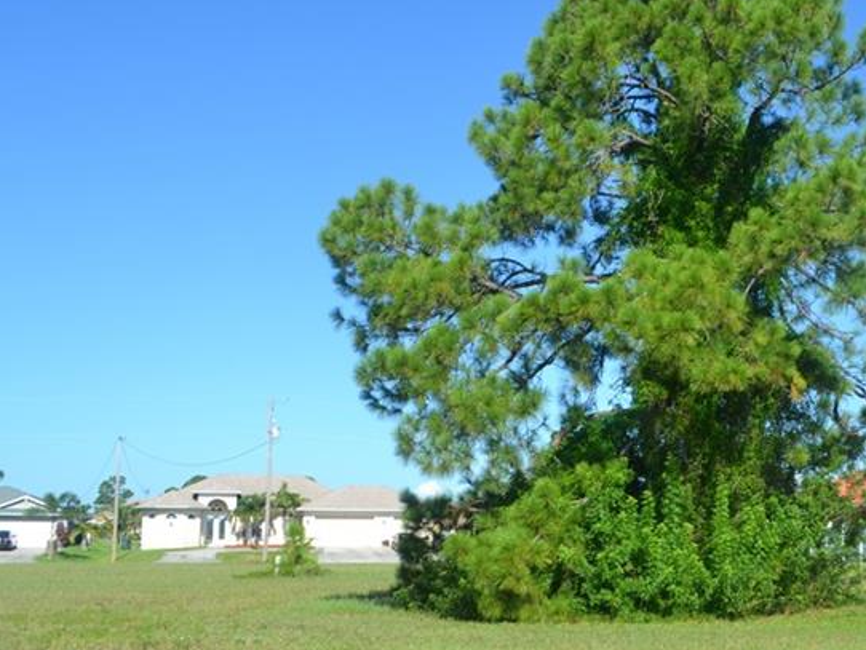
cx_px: 740
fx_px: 1226
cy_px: 377
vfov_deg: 29.7
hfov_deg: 37.0
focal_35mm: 49
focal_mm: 18
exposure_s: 1/200
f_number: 7.1
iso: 100
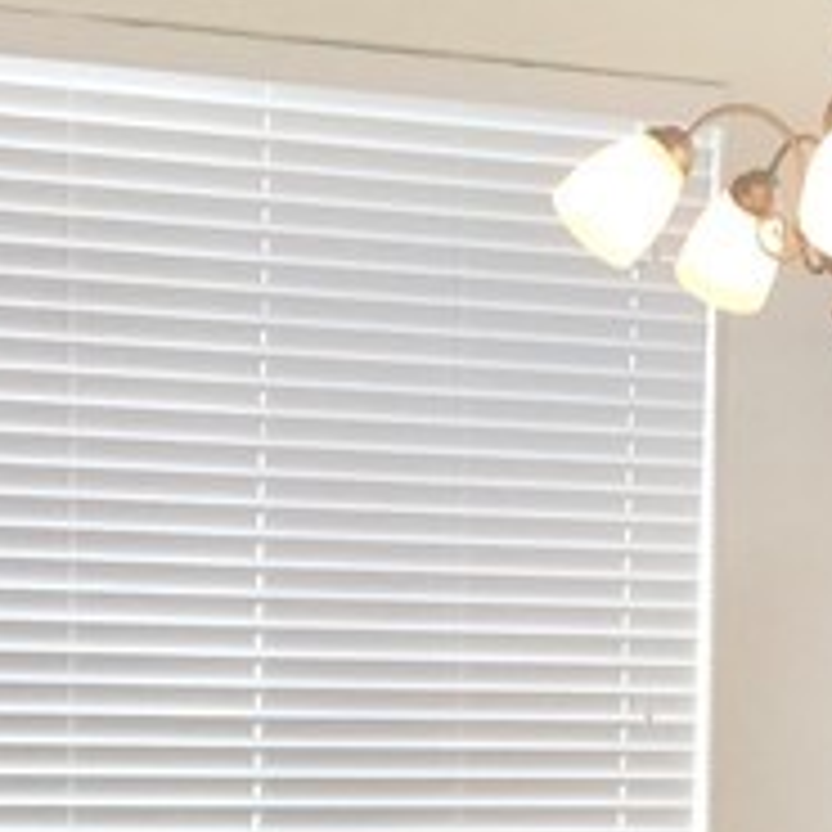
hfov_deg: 12.0
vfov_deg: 12.0
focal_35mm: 142
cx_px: 1039
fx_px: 3861
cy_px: 1039
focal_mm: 4.15
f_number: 2.2
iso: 50
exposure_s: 1/120
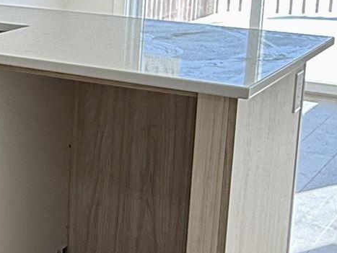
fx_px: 896
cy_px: 50
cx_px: -135
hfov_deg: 19.2
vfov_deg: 16.0
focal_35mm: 92
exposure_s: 1/120
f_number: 2.2
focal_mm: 2.22
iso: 80
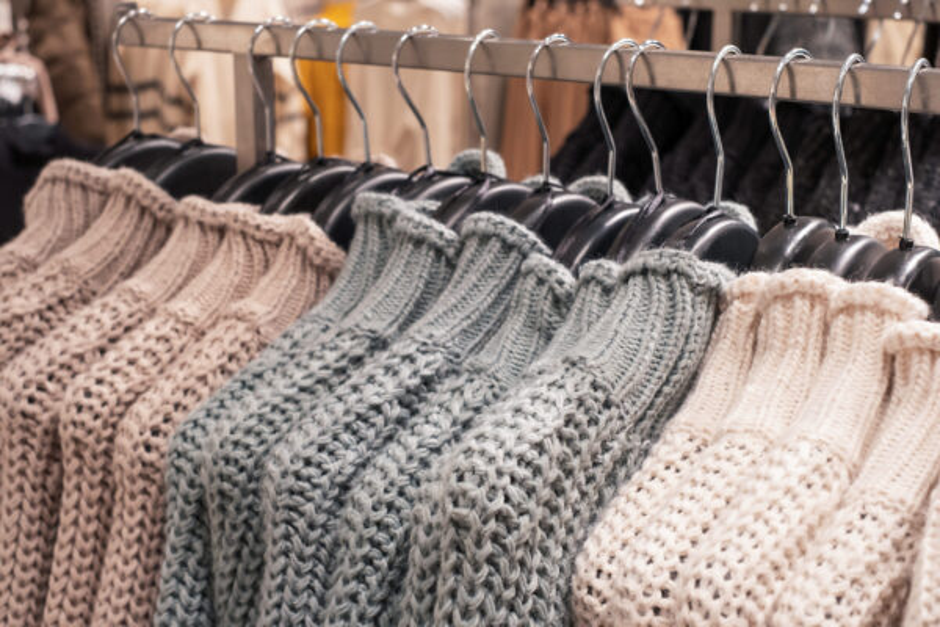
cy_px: 314
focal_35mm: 53
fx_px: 1384
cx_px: 470
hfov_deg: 37.5
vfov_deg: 25.5
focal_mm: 35
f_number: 5
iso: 640
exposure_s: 1/60
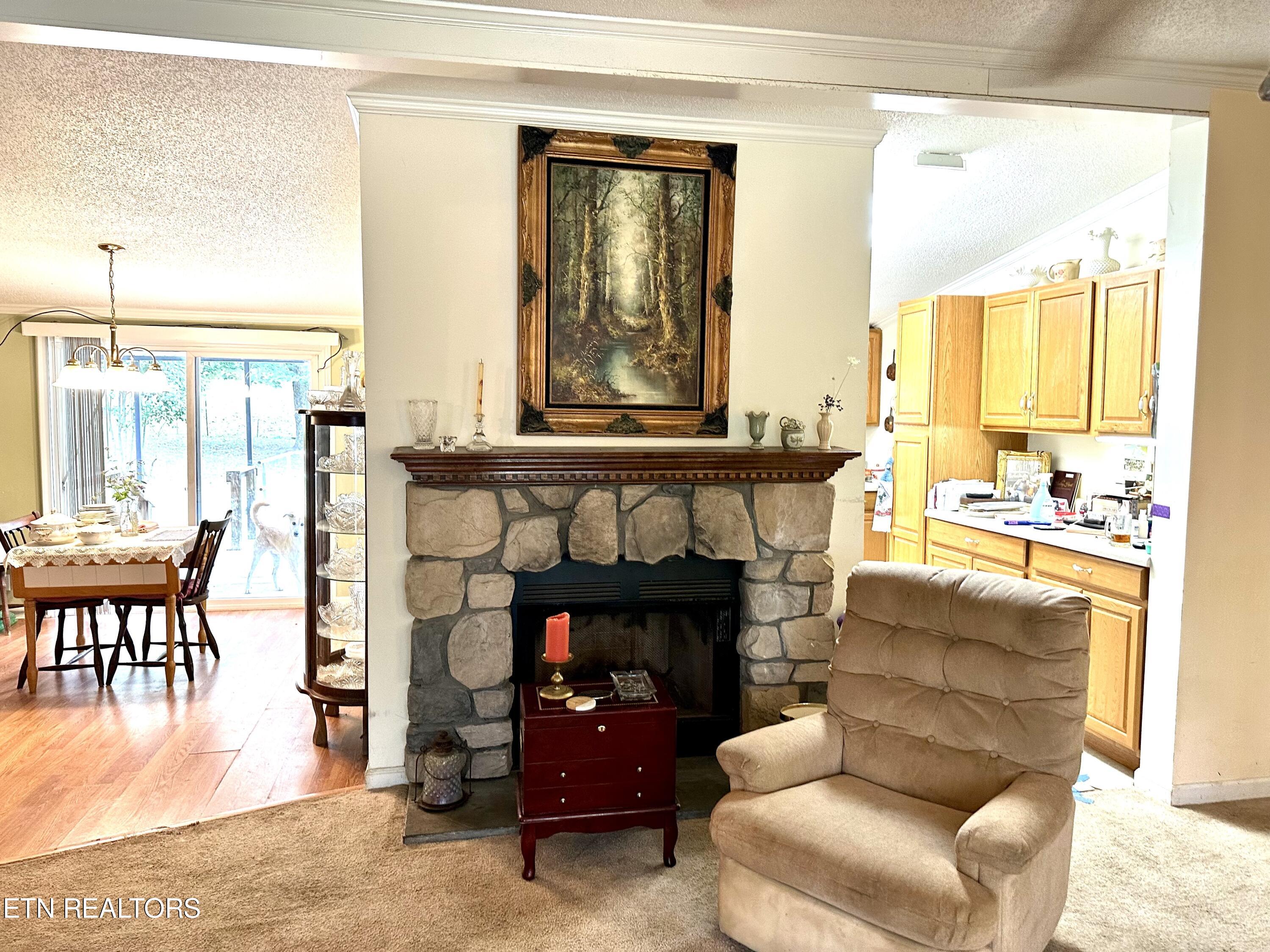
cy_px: 476
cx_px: 635
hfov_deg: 71.6
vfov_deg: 56.8
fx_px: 881
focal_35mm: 24
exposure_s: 1/60
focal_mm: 6.86
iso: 200
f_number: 1.78
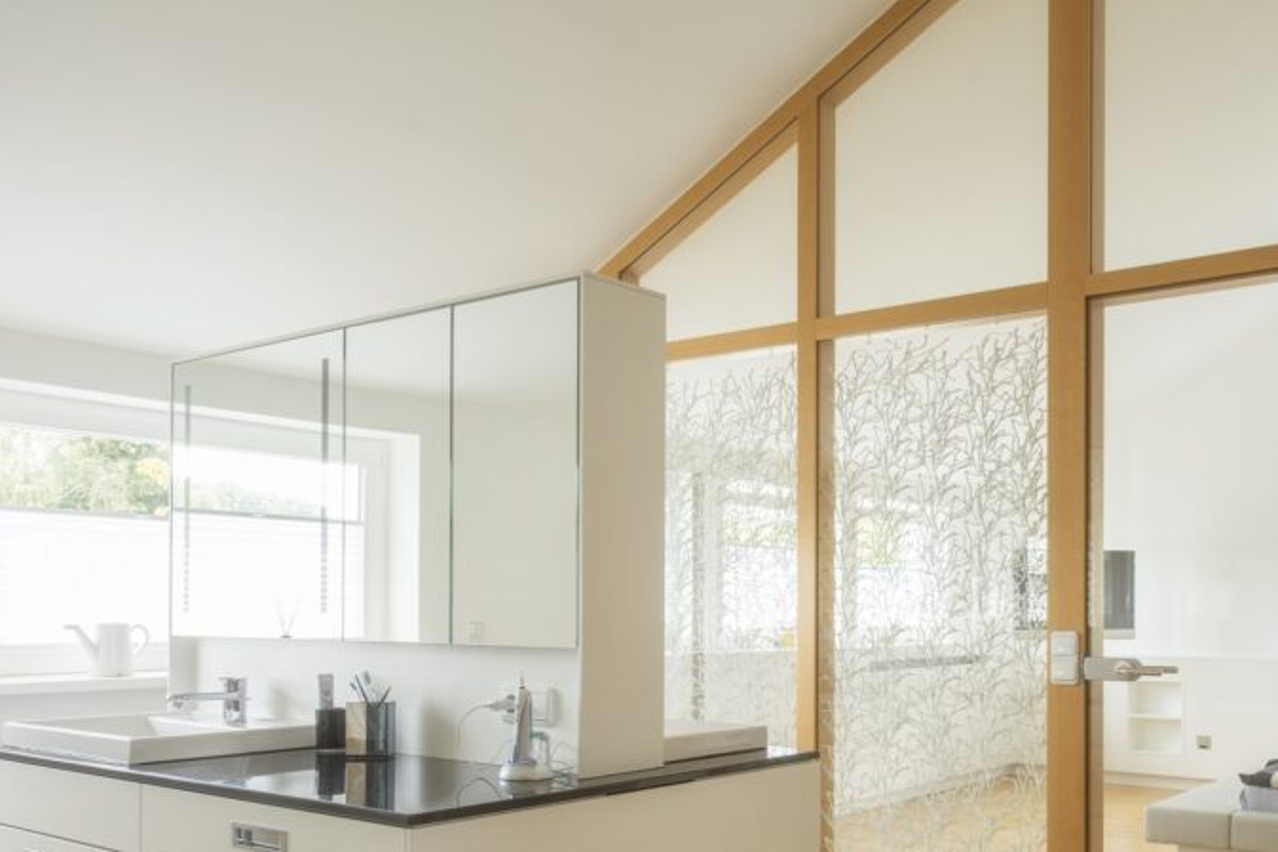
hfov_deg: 54.0
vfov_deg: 37.3
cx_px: 771
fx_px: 1243
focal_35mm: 35
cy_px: 602
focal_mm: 23
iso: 400
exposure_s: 1/50
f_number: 8
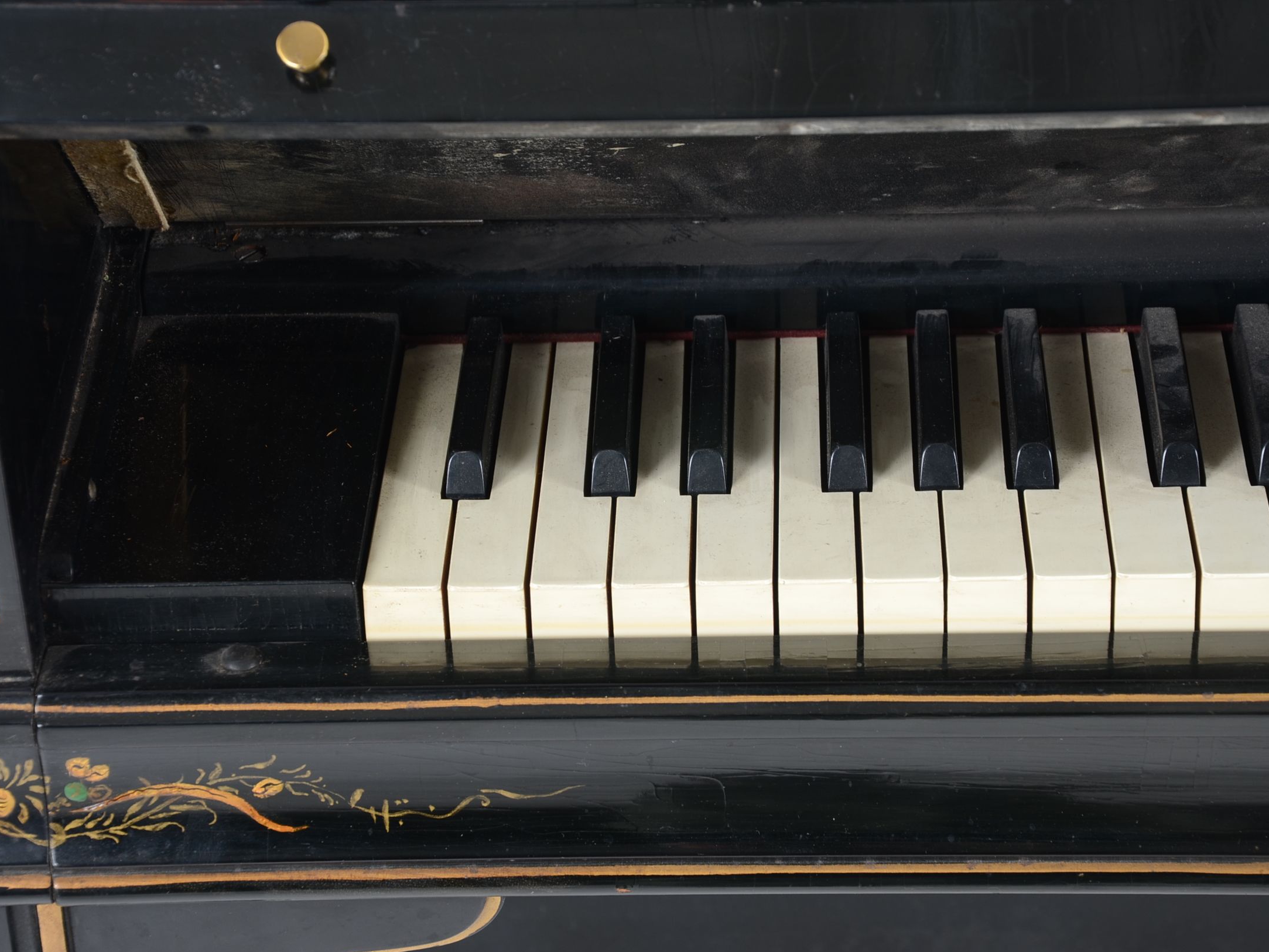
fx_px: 3960
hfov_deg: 18.2
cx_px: 709
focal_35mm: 108
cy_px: 477
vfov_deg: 13.7
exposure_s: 1/100
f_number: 6.3
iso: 160
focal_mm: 66
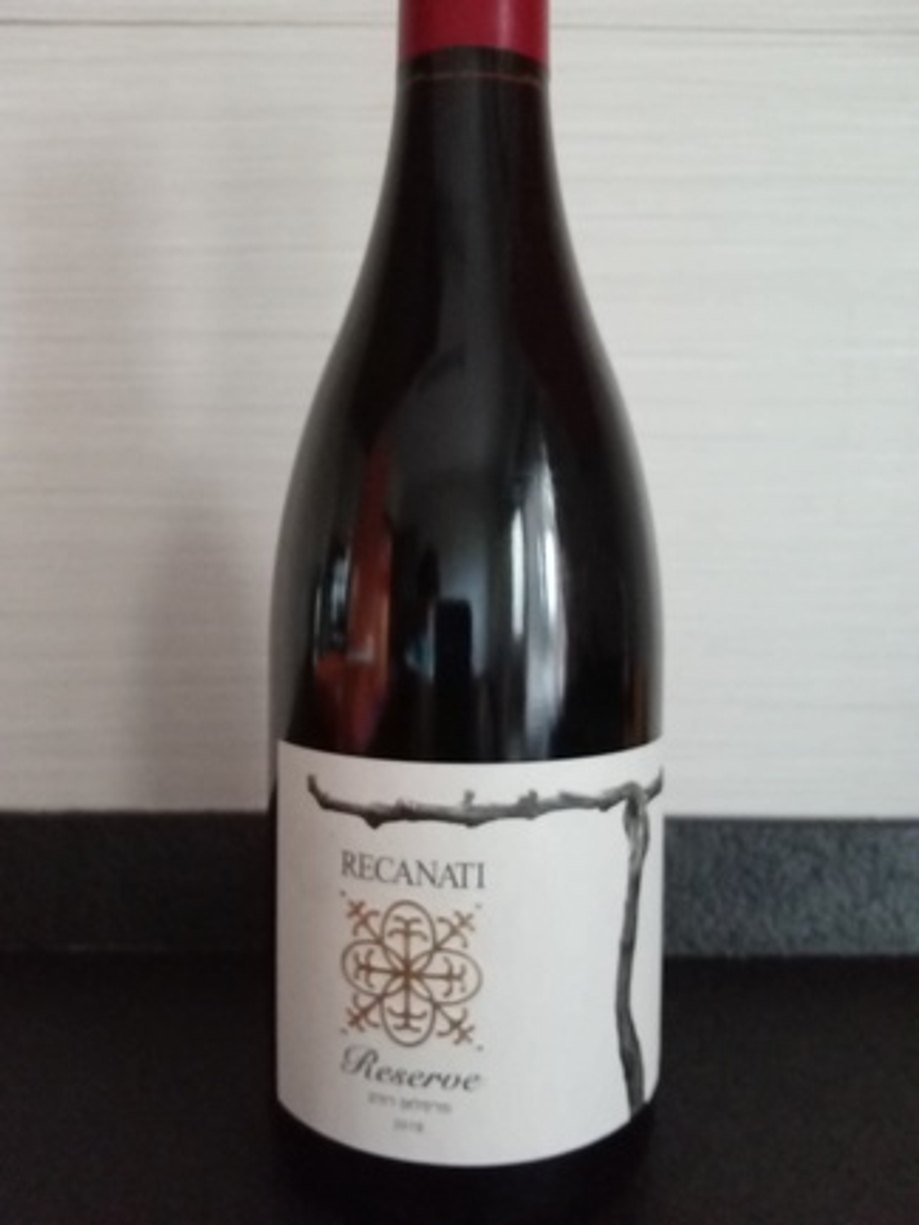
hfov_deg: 54.9
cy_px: 612
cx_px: 460
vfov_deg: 69.4
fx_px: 885
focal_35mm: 25
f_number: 2
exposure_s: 1/14.3
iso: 928
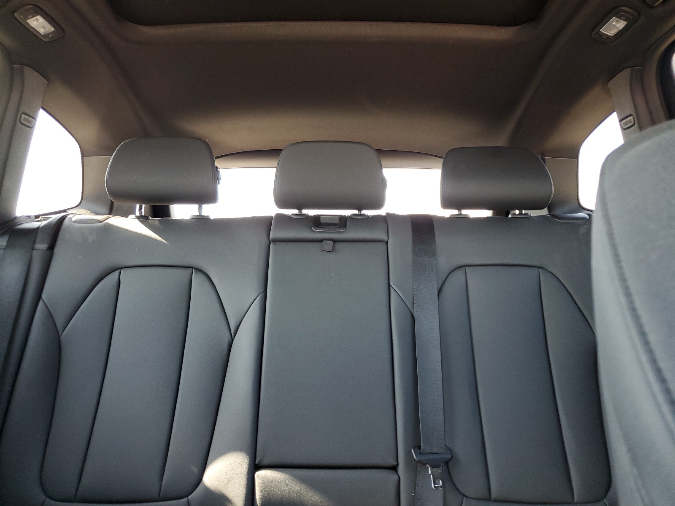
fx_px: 507
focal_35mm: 26
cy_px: 253
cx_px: 338
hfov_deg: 67.3
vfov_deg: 53.1
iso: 129
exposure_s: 1/60.2
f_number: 1.5
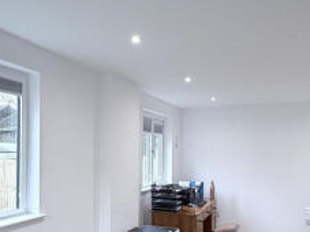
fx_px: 322
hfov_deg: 51.3
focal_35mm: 36
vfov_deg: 39.2
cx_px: 139
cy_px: 154
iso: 80
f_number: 2.2
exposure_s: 1/100
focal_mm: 2.22
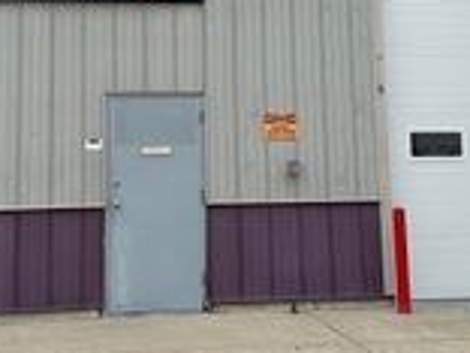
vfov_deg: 18.5
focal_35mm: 77
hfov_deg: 25.3
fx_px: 1045
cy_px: -26
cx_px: 205
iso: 80
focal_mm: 6.86
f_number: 1.78
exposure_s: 1/1241
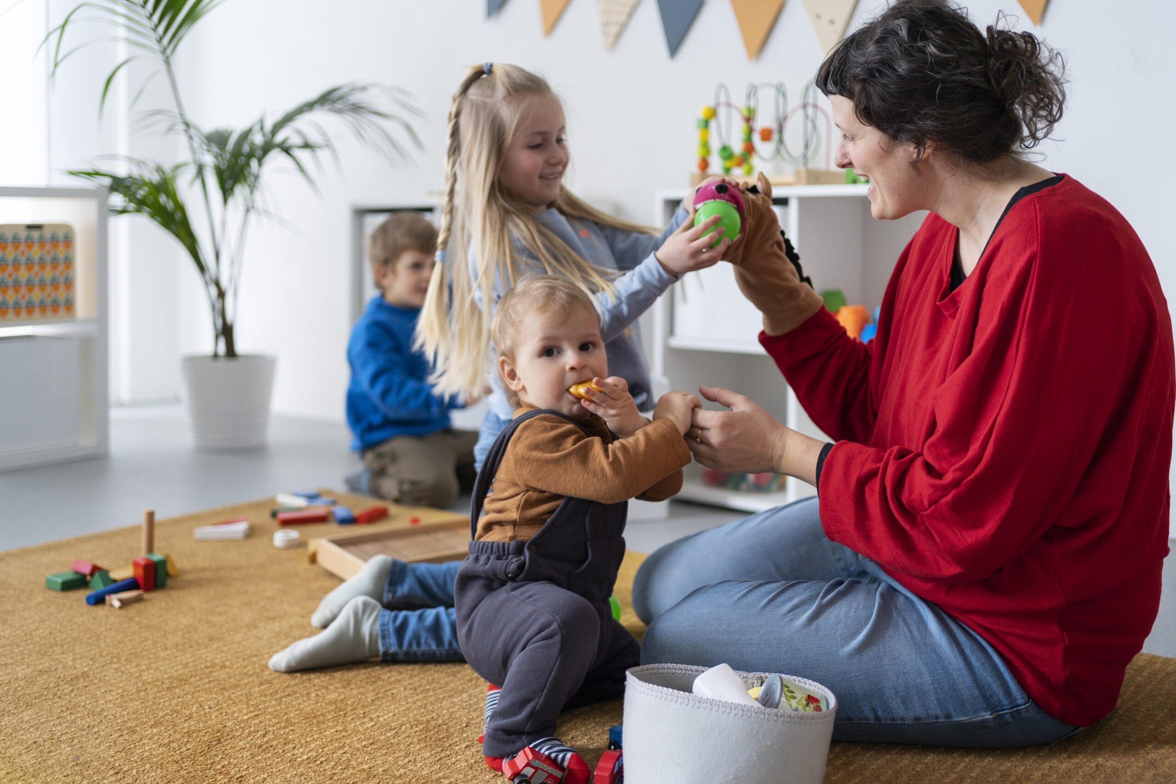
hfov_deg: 54.4
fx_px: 1143
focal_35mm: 35
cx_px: 588
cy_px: 392
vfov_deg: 37.9
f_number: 1.8
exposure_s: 1/250
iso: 400
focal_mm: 35
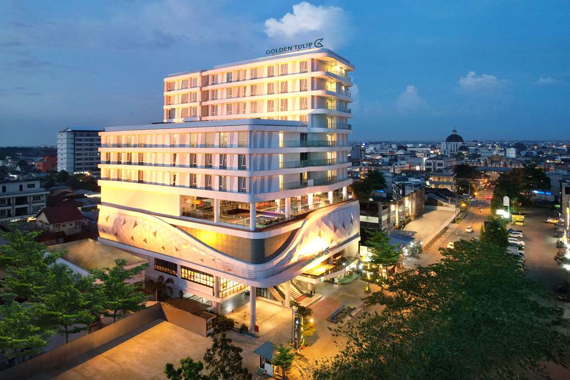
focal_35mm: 22
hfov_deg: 78.6
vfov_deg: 57.2
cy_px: 190
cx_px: 285
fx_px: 348
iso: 590
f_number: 2.8
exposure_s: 1/8
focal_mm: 8.38
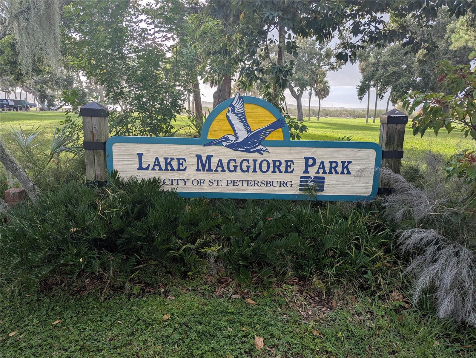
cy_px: 179
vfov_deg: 56.9
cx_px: 238
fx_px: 330
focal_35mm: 24
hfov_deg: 71.5
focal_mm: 6.81
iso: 33
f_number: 1.85
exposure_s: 1/960
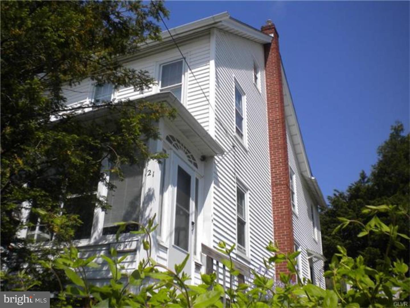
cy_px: 154
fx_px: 415
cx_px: 205
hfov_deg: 52.6
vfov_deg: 40.7
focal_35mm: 35
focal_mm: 6.3
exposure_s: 1/850
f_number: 4.6
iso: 80
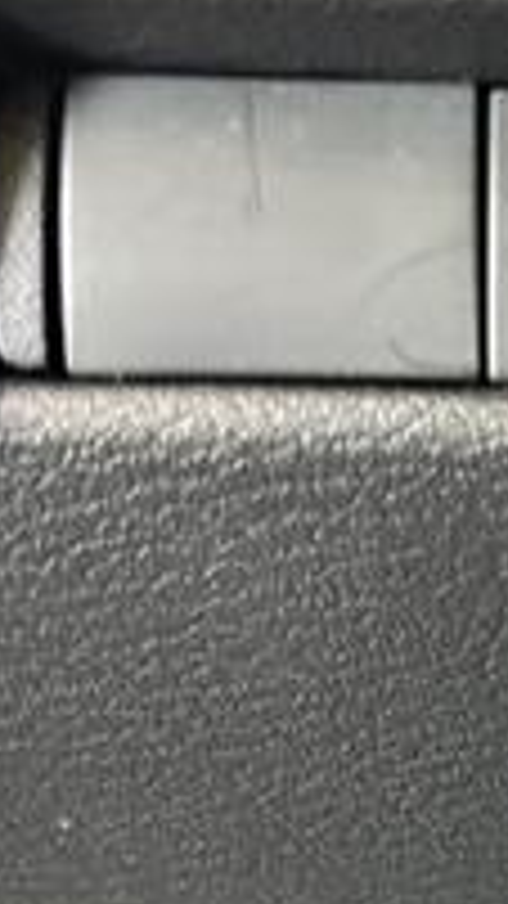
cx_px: 845
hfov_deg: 15.2
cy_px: 594
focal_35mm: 71
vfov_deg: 29.6
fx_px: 1701
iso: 500
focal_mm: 5.7
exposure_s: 1/40
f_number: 1.5
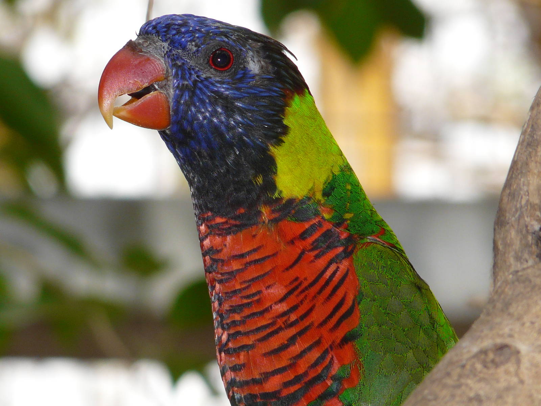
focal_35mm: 577
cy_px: 203
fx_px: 9018
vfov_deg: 2.6
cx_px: 270
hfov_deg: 3.4
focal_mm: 59.5
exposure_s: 1/250
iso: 100
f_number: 4.5
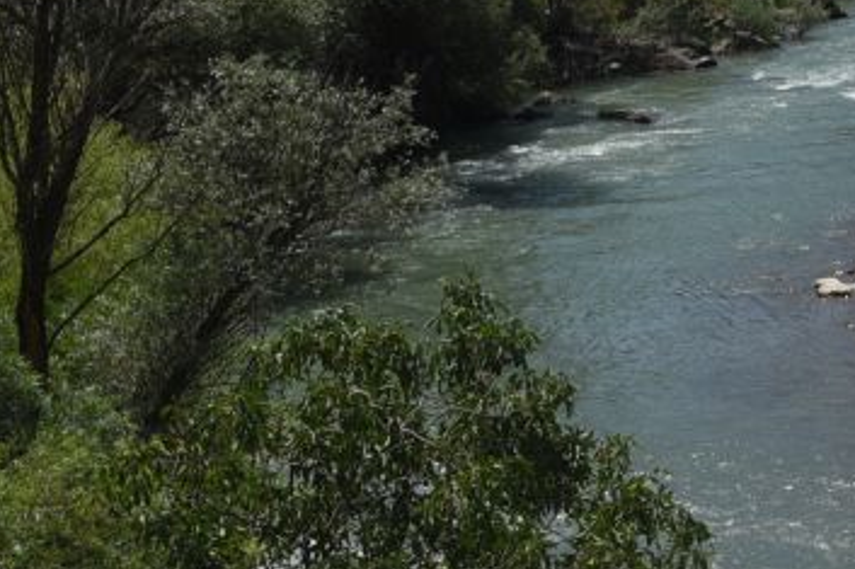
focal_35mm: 118
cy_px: 282
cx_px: 969
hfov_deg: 16.8
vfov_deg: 11.6
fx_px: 2801
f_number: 14
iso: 100
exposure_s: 1/125
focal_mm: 32
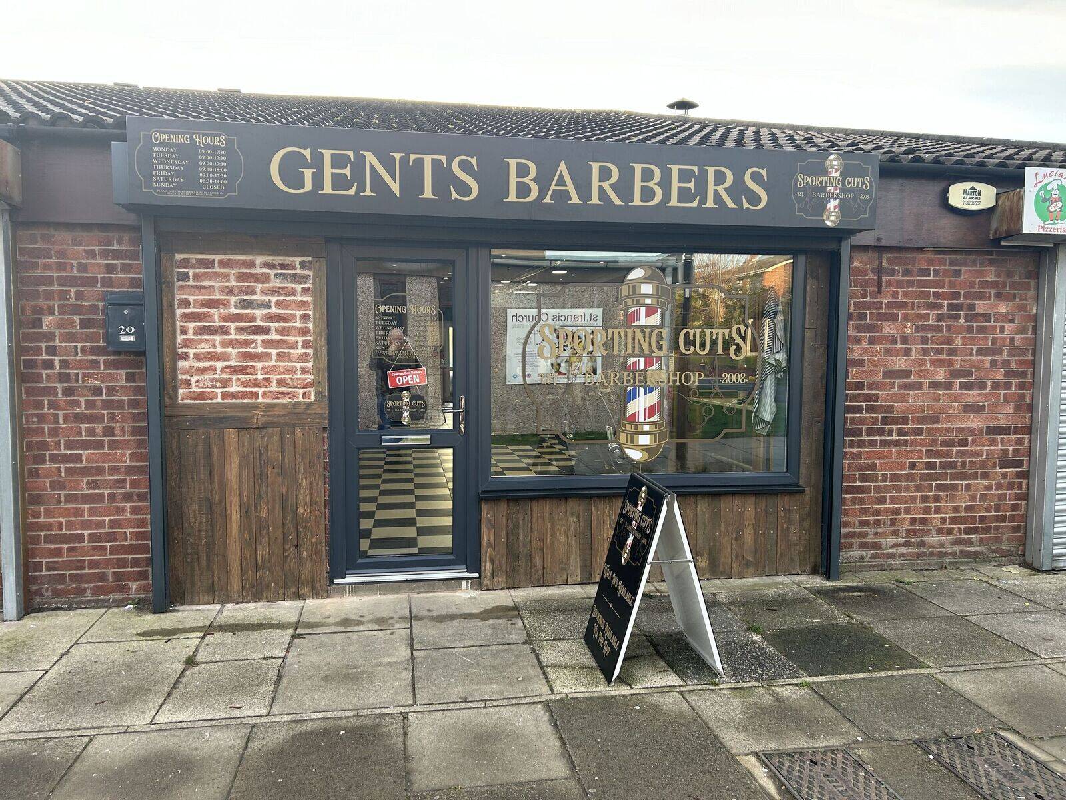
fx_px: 801
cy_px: 400
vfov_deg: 53.1
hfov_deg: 67.3
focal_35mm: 26
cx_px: 533
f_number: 1.5
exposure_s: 1/152
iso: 64
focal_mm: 5.7
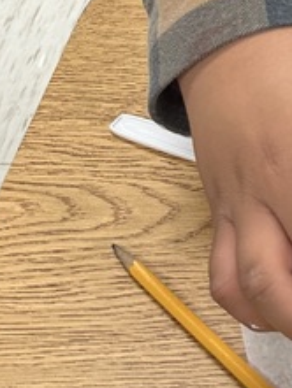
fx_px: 1247
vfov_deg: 15.9
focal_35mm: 111
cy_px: -232
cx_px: 631
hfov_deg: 11.6
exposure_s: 1/120
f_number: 1.78
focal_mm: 6.86
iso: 160
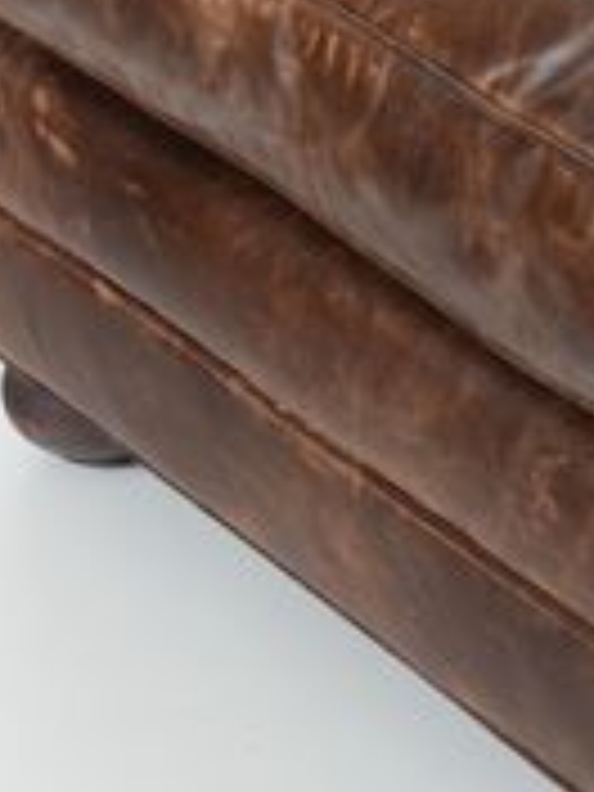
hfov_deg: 8.5
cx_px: 752
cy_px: 344
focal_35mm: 173
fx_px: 3965
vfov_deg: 11.4
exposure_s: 1/60
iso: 160
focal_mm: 45
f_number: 6.3
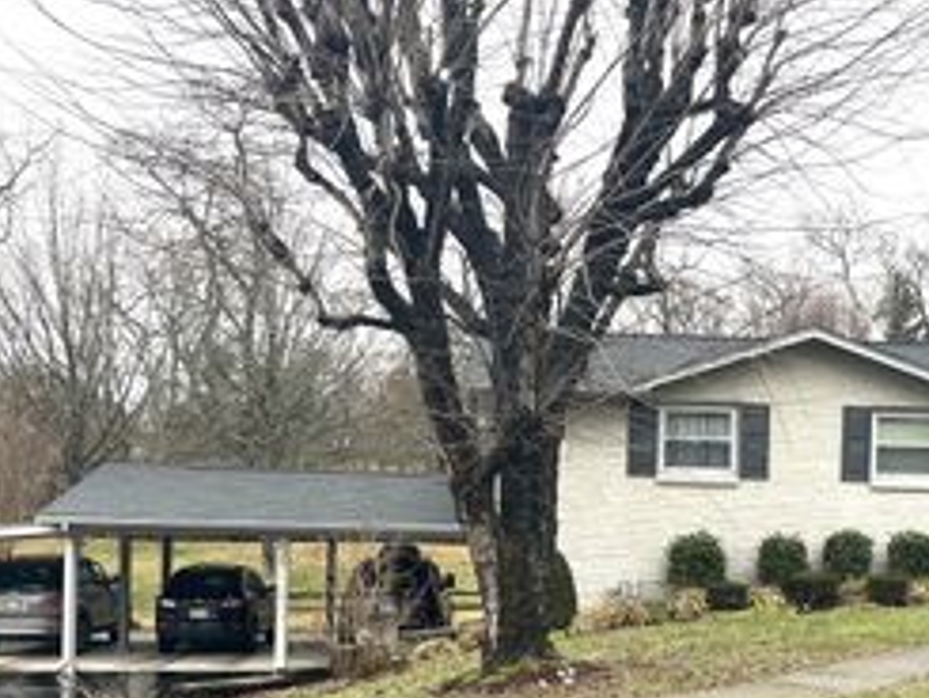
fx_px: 1423
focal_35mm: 53
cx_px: 607
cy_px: 484
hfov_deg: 35.9
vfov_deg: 27.3
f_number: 1.6
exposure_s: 1/510
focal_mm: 5.1
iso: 50
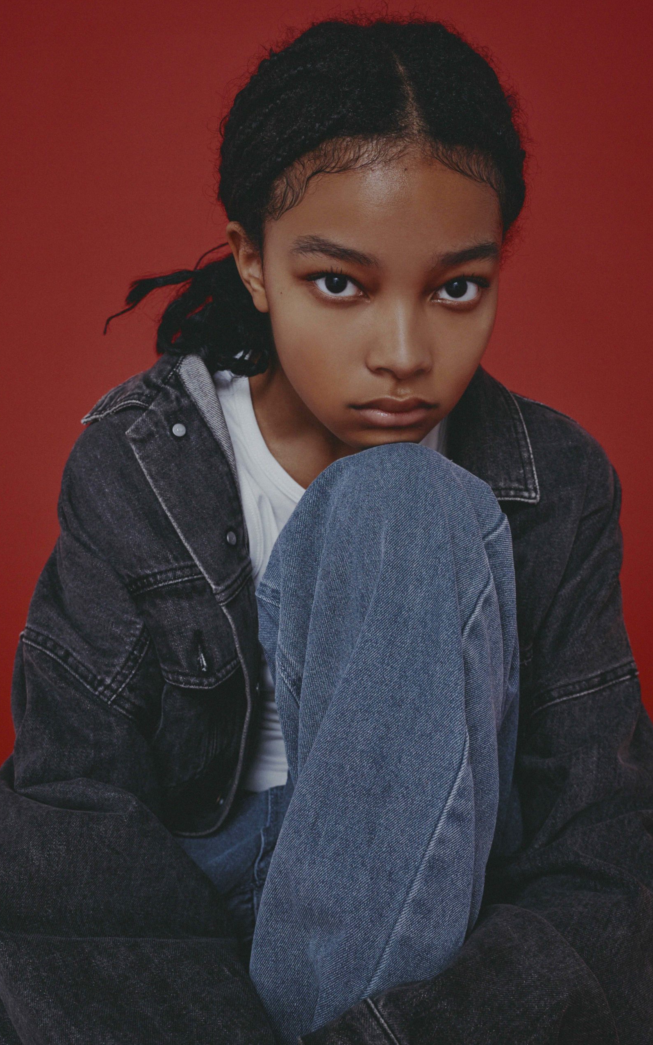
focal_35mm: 43
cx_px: 318
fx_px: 1224
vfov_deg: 46.2
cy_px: 522
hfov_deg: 29.9
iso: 400
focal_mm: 42
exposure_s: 1/200
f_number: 8
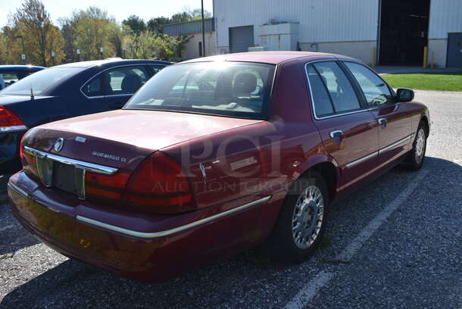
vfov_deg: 43.7
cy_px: 154
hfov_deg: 61.9
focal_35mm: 30
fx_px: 385
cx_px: 231
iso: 110
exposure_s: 1/250
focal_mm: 20
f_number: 8
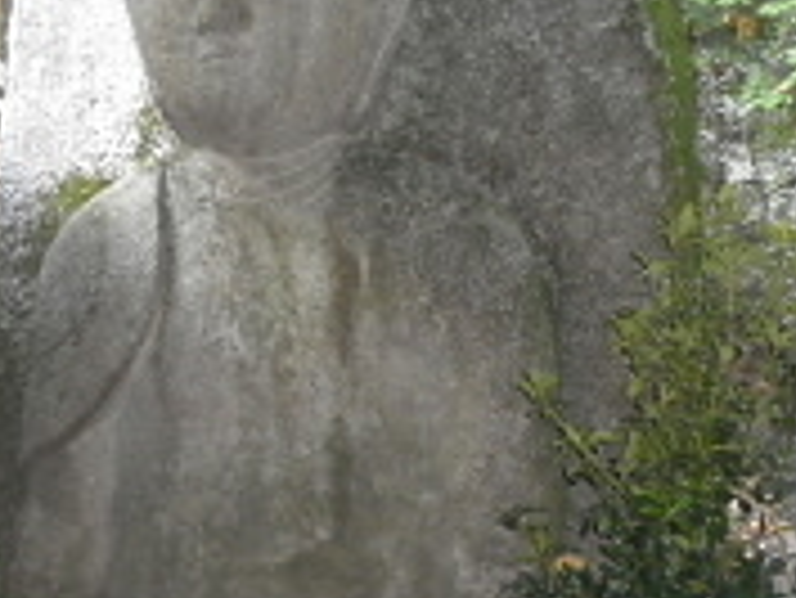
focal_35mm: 61
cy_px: 337
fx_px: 1404
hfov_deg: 31.3
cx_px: 238
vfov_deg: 24.0
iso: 500
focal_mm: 4.9
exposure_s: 1/30
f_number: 3.2
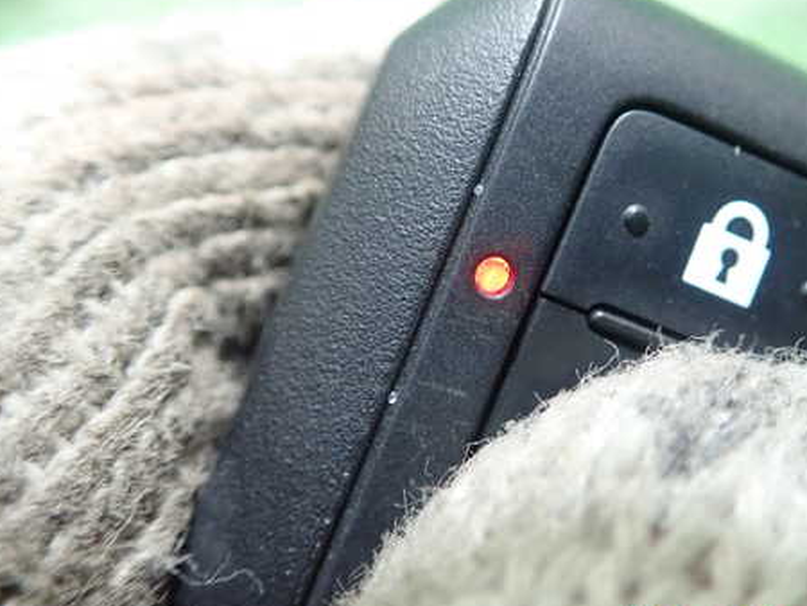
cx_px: 497
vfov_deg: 35.9
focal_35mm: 40
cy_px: 247
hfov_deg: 46.4
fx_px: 933
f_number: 2.3
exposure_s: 1/50
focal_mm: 5.5
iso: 800
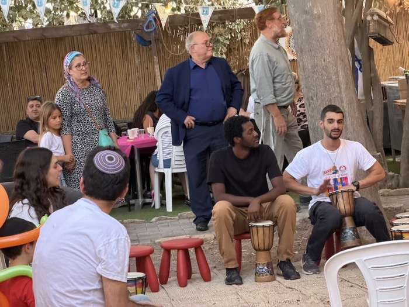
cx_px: 204
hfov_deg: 19.6
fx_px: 1182
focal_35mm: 100
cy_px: 154
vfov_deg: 14.8
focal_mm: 16.89
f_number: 2.8
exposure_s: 1/96
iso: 500
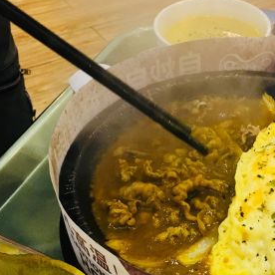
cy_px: 235
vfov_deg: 25.8
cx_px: 233
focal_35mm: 65
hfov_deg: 25.9
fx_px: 584
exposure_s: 1/33
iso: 125
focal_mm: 4.15
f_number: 2.2
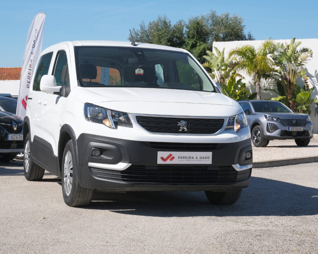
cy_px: 128
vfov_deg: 21.9
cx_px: 138
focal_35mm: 70
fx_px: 659
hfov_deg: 27.1
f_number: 9
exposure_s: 1/400
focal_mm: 39.6
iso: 160
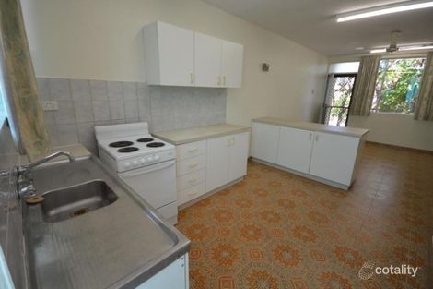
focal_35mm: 16
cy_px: 144
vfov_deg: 72.0
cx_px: 216
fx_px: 198
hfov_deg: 95.0
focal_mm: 11
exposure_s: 1/80
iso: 400
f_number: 4.5
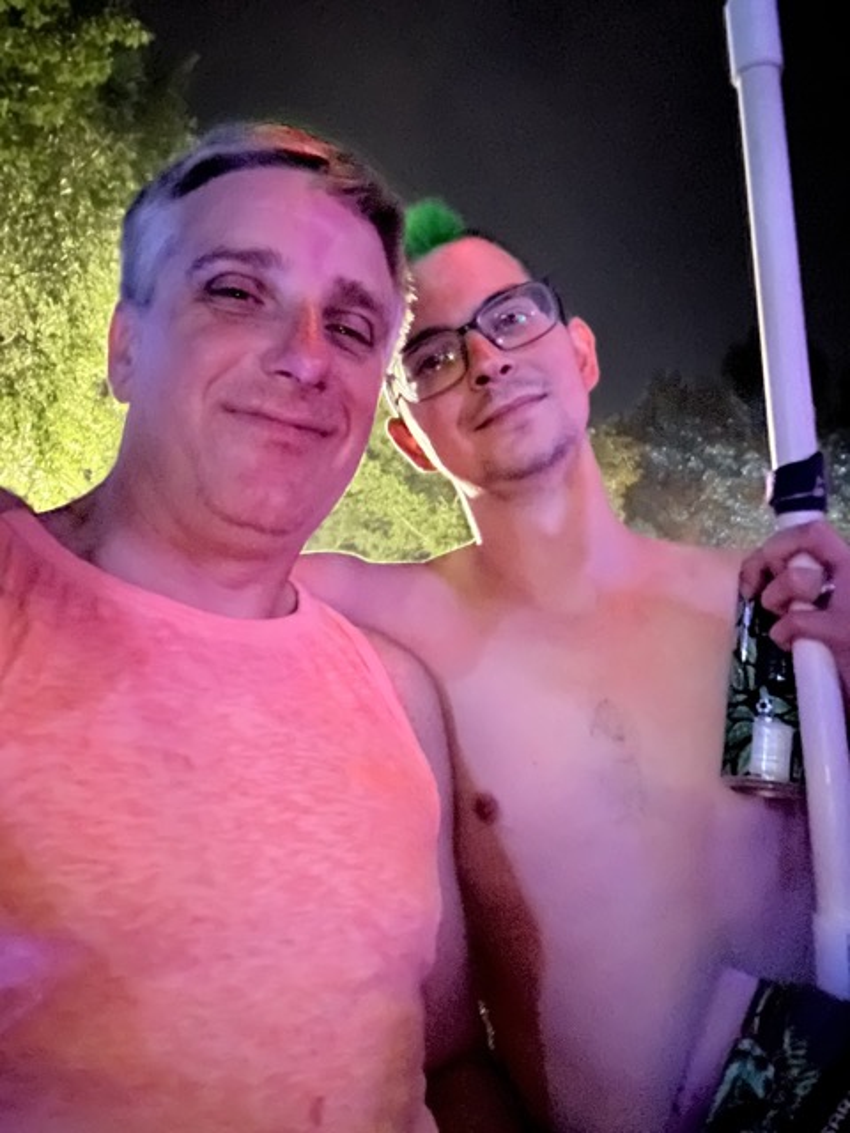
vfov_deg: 60.0
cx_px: 425
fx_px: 982
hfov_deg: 46.8
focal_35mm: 30
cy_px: 566
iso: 5000
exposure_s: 1/7
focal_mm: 2.69
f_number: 1.9
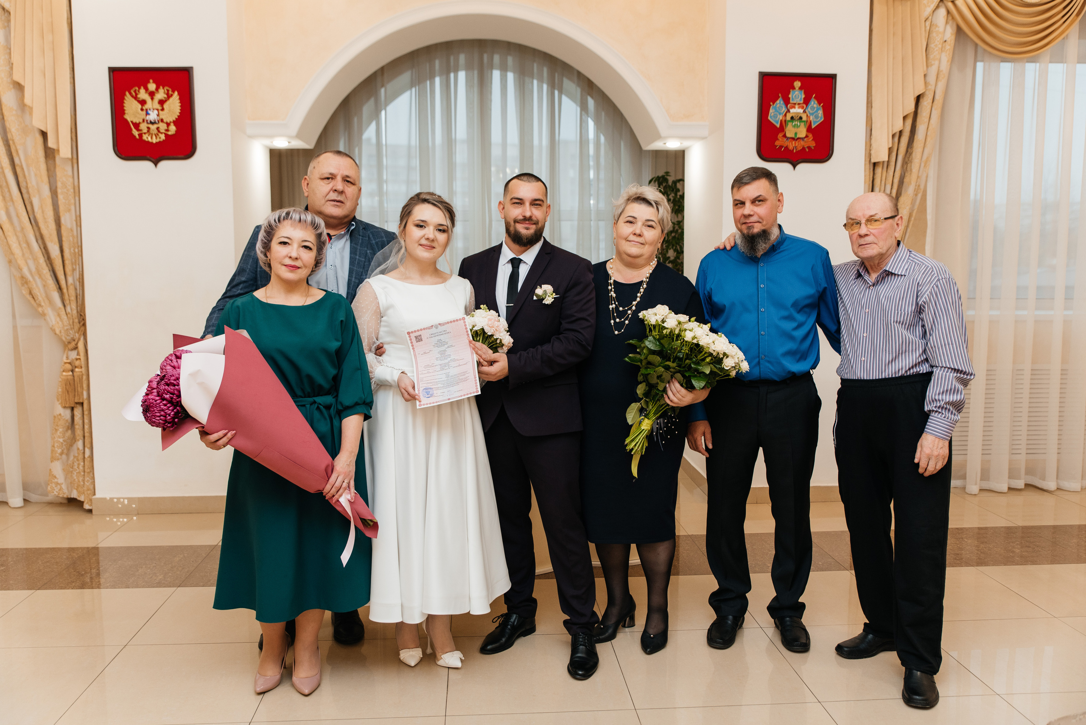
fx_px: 966
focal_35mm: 32
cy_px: 362
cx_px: 543
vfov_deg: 41.2
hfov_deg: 58.7
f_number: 2.8
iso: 400
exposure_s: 1/200
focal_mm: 32
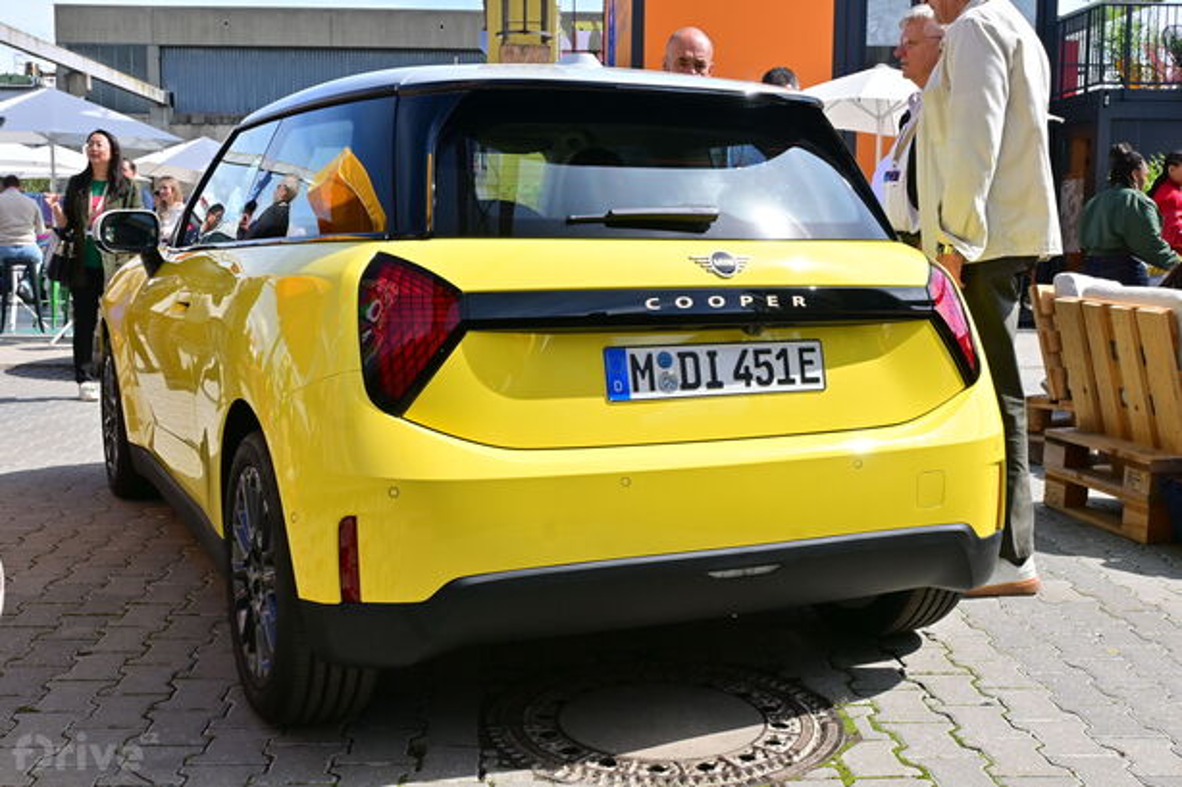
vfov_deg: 33.6
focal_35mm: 40
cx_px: 591
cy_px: 394
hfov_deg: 48.7
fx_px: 1305
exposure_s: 1/400
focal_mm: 26.5
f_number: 10
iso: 250
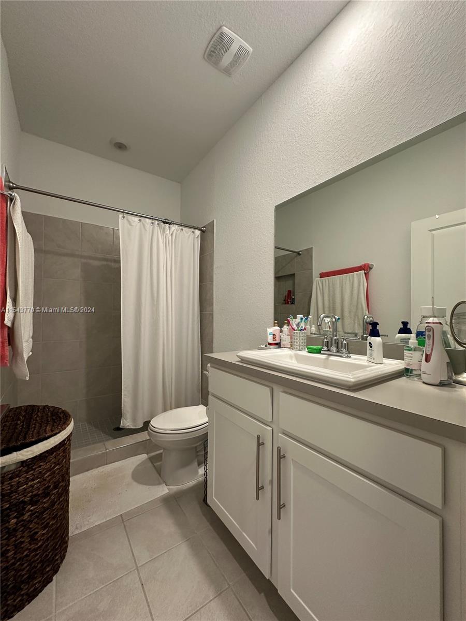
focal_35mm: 14
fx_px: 251
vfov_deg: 102.1
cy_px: 310
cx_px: 233
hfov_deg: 85.7
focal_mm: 2.22
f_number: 2.2
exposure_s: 1/60
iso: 160
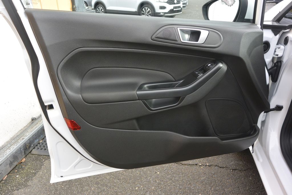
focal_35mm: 27
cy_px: 98
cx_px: 146
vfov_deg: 47.9
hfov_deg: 67.4
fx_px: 219
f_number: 3.5
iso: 160
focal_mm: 10
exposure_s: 1/250
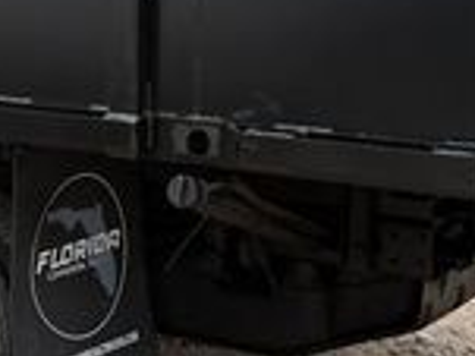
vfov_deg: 14.4
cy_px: 107
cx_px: -16
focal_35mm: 102
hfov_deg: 18.7
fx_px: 1399
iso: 80
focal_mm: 6.76
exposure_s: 1/467
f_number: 1.78
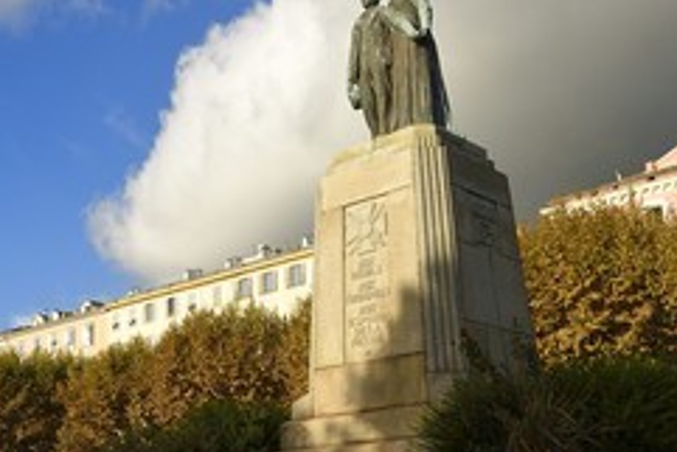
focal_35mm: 54
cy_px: 300
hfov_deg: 36.3
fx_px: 1016
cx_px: 197
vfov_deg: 25.0
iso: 200
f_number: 10
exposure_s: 1/320
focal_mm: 31
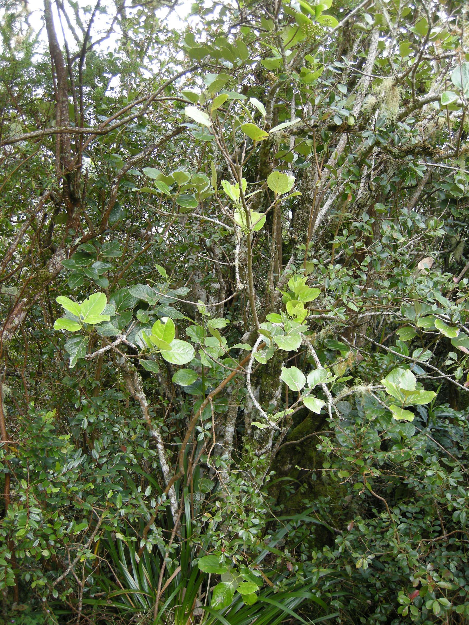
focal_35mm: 35
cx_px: 234
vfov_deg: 52.6
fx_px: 632
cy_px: 312
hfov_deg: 40.7
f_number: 2.7
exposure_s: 1/54
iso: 94
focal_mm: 7.5
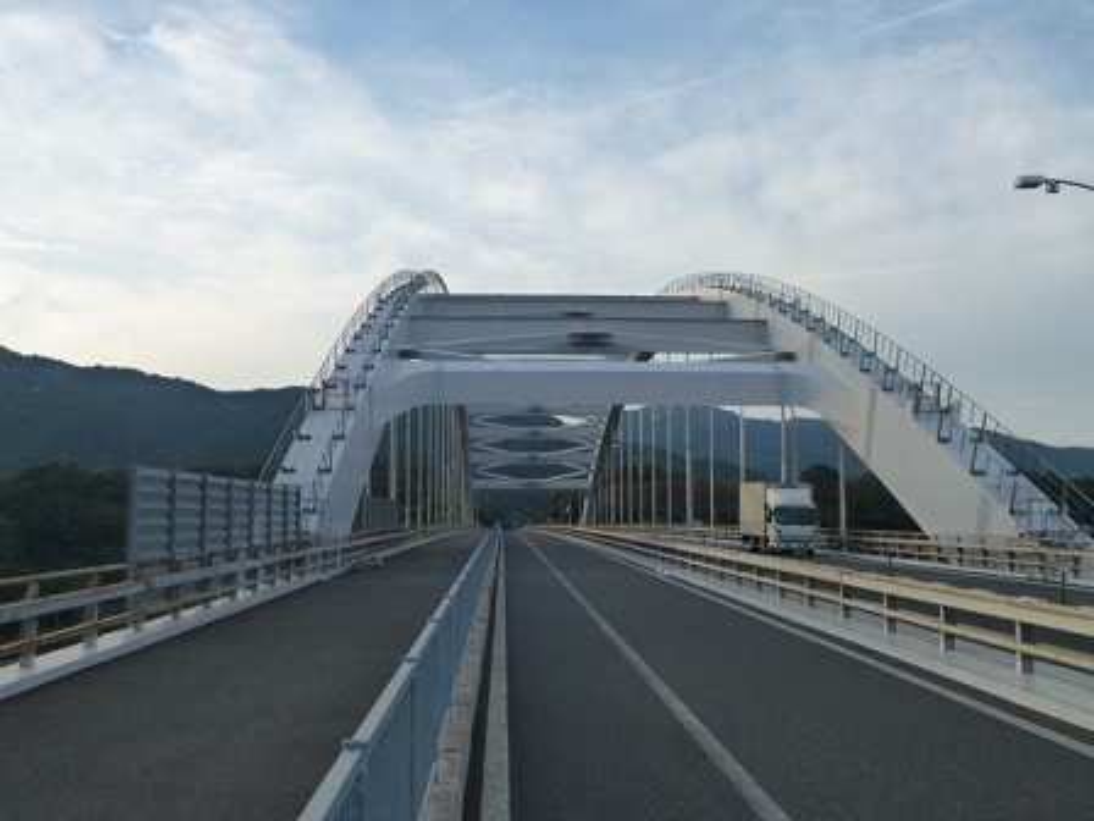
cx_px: 547
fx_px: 1138
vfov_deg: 39.7
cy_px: 410
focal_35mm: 36
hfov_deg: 51.4
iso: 160
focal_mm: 6.4
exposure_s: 1/400
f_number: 4
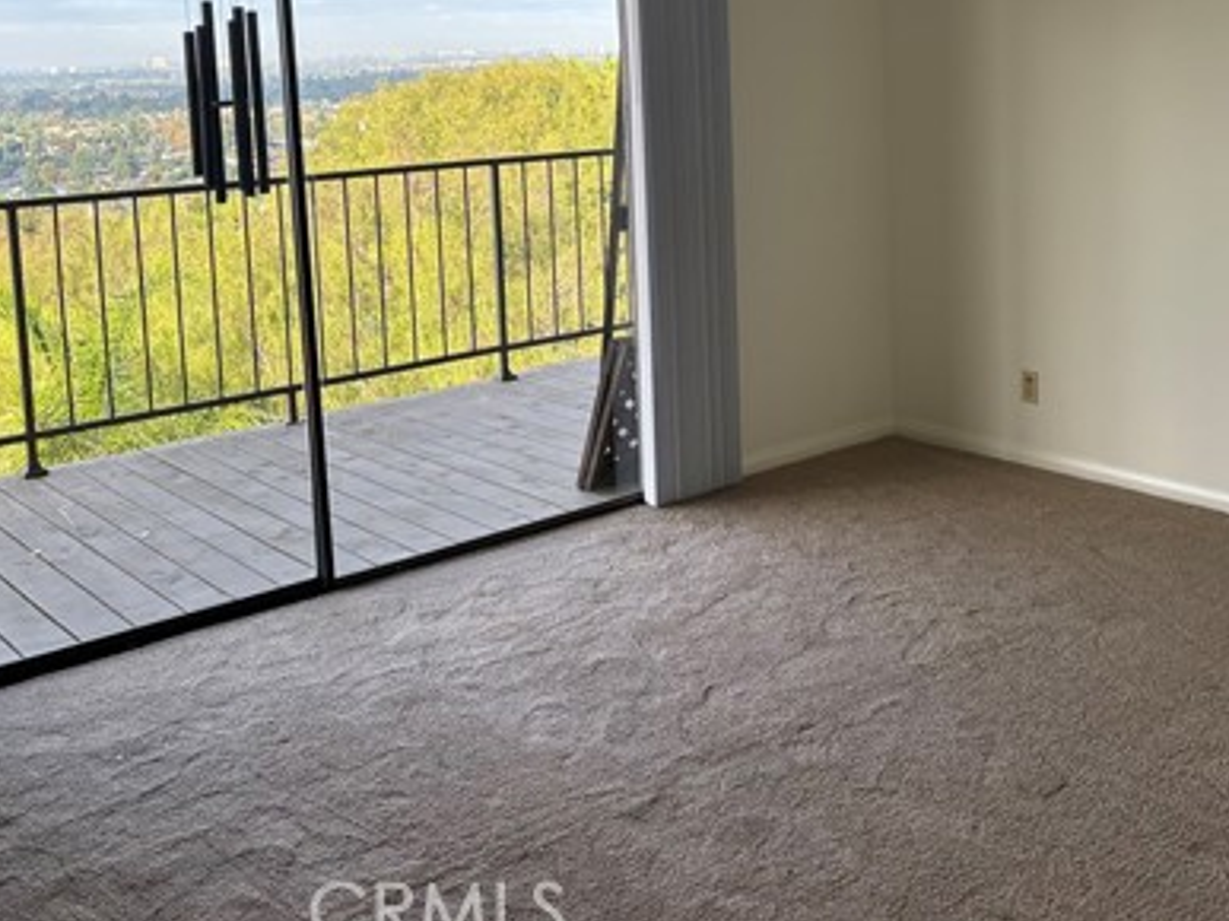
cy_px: 194
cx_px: 730
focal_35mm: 43
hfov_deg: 43.7
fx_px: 1526
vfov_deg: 32.7
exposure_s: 1/235
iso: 40
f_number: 1.6
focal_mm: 5.96
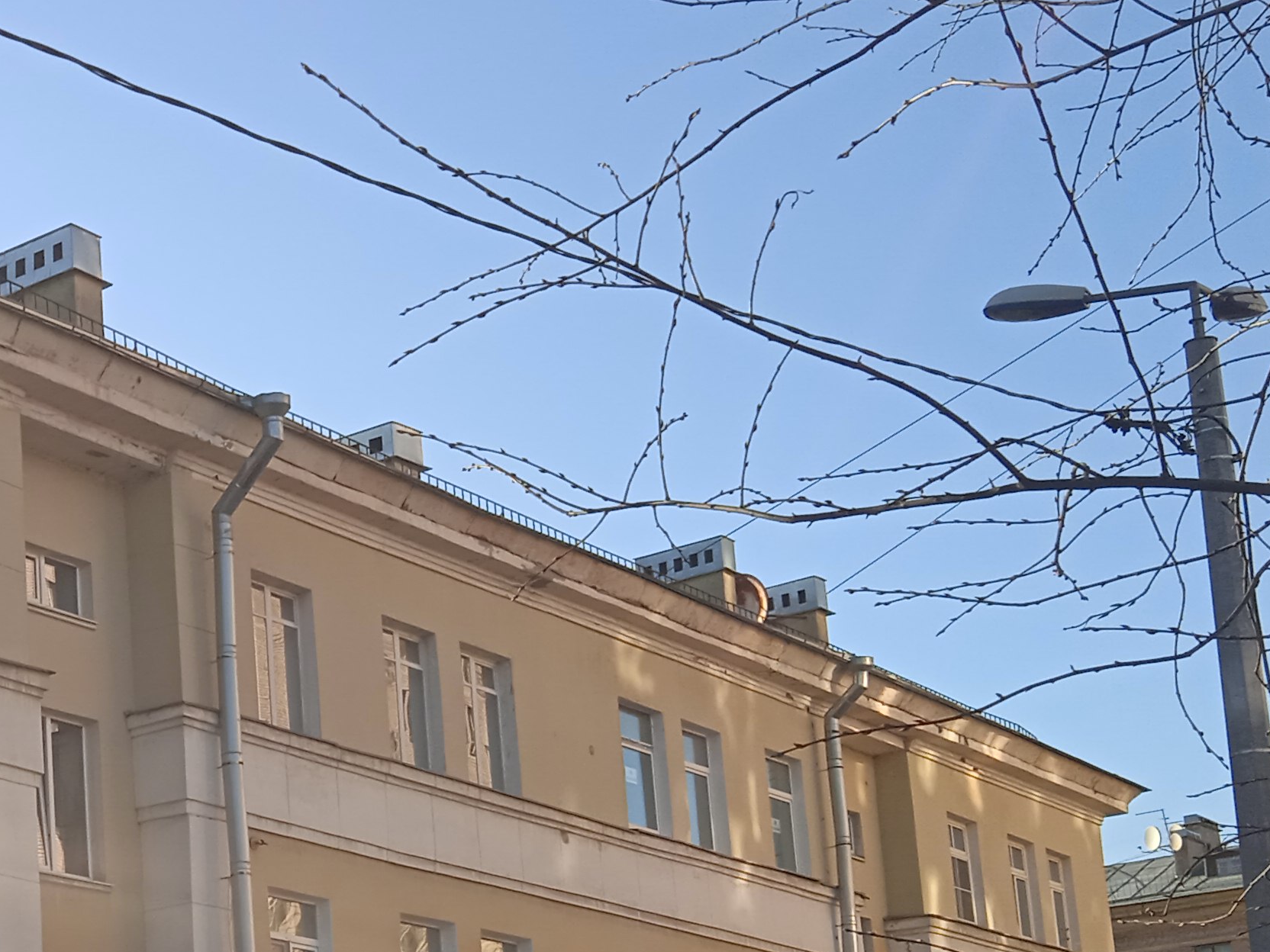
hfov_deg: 25.9
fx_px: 2568
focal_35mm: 70
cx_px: -92
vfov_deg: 20.5
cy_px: 909
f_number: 2.2
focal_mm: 3.43
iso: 112
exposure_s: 1/591
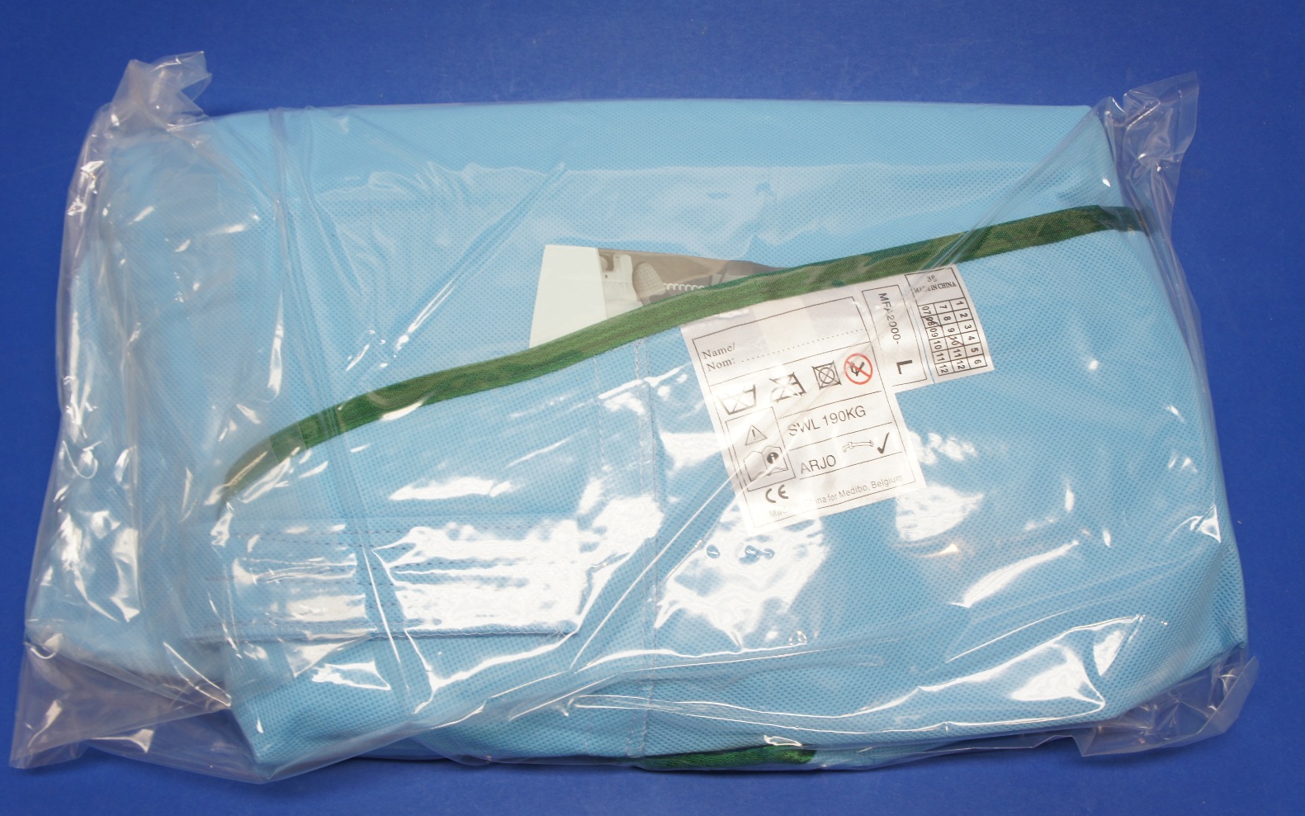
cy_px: 418
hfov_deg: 56.7
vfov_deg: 37.3
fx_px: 1209
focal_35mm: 34
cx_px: 655
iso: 200
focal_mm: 22
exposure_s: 1/20
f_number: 5.6
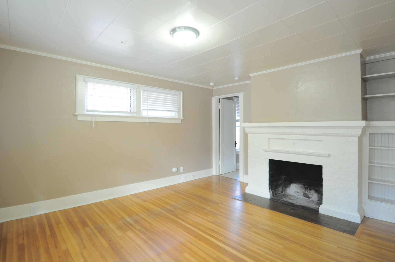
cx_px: 198
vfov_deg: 67.2
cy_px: 131
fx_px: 197
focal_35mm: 18
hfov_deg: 90.1
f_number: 3.8
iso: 1100
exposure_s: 1/30
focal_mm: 12
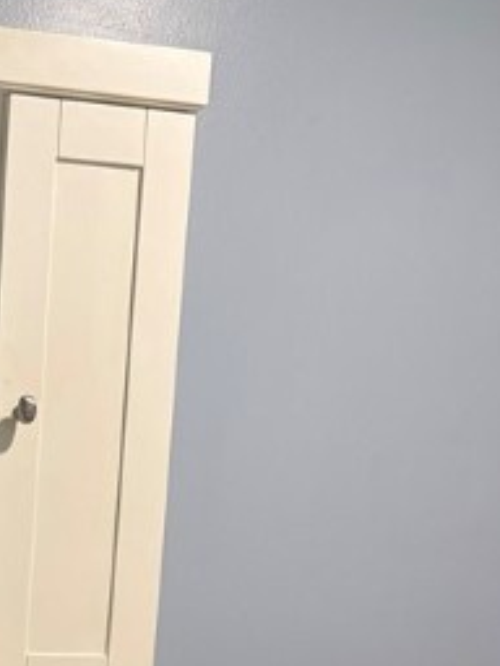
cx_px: -211
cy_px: 877
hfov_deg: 17.3
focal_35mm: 78
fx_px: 1502
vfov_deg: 22.3
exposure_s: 1/60
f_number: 1.6
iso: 200
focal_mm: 5.96
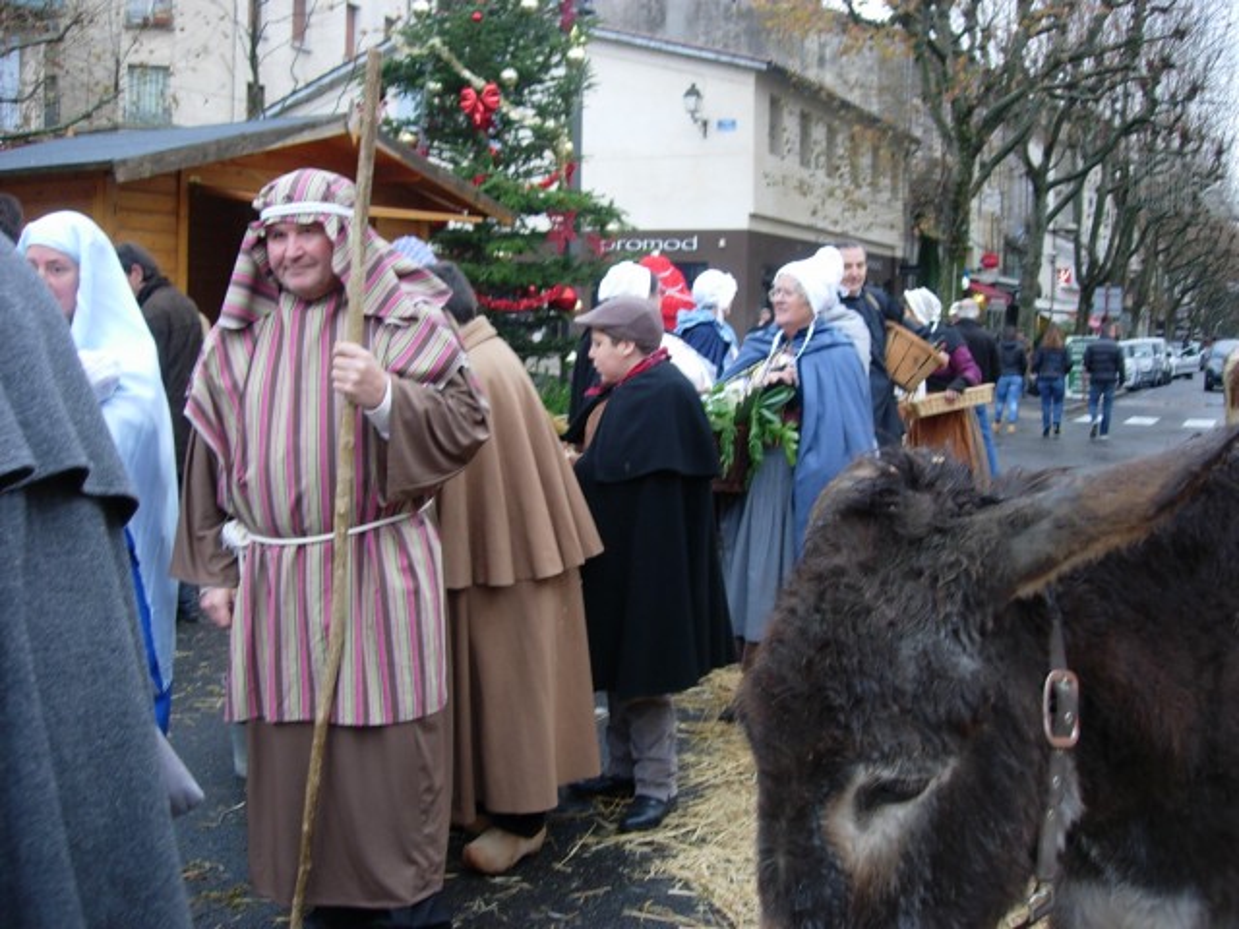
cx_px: 620
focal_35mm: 38
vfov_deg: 37.7
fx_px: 1360
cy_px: 464
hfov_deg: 49.0
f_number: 2.8
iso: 64
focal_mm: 7.8
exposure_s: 1/49.3
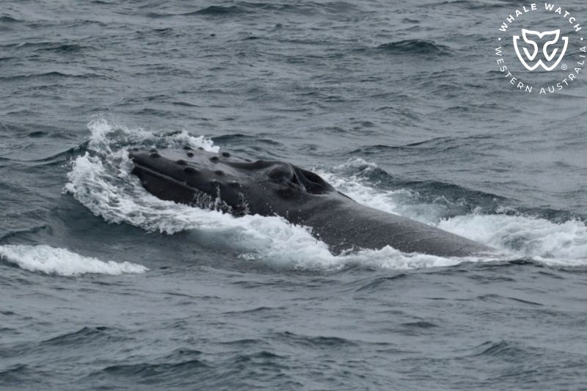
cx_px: 294
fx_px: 4238
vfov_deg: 5.3
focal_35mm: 260
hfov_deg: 7.9
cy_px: 196
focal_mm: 260
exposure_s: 1/8000
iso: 800
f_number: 5.6
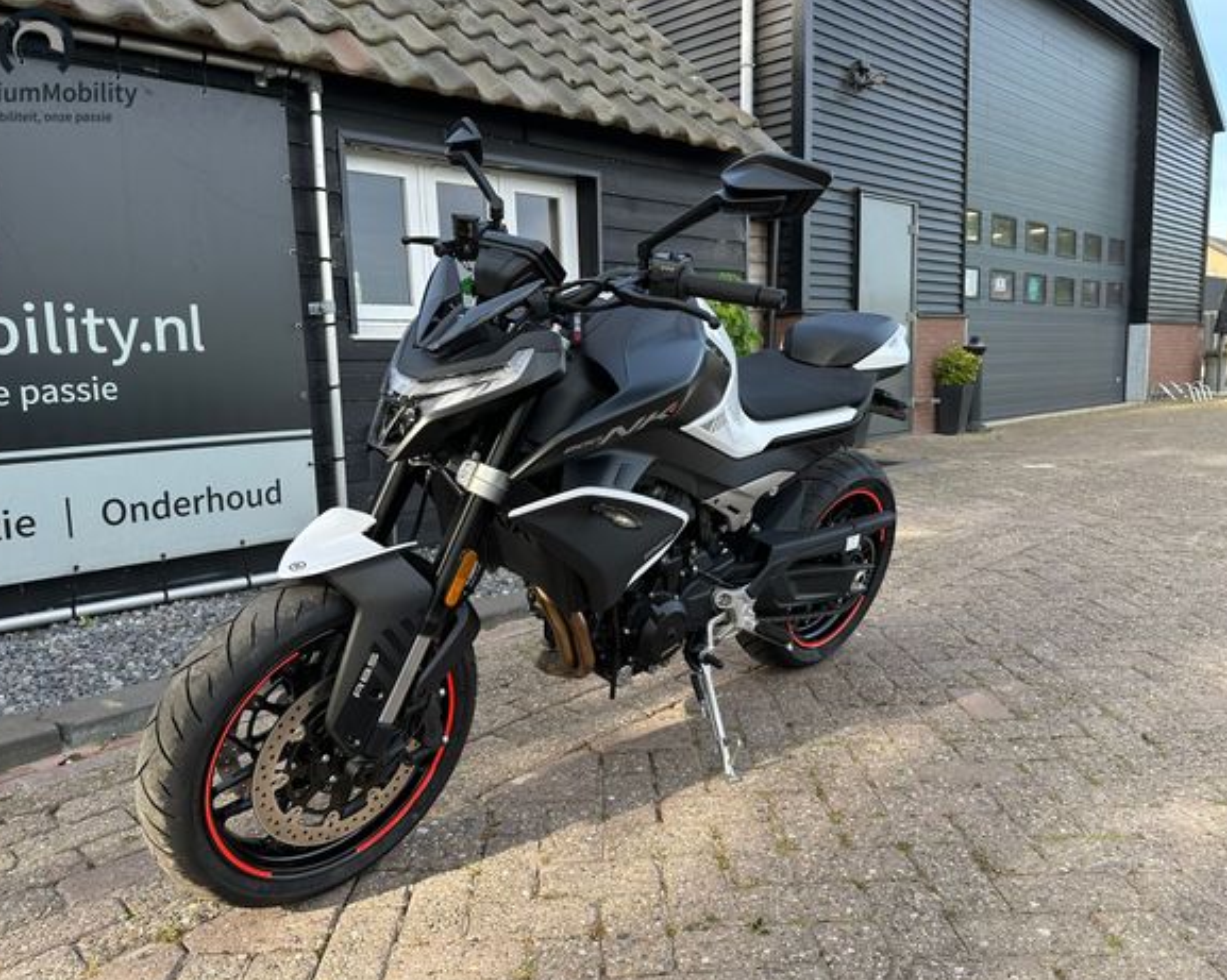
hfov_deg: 66.0
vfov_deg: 54.9
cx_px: 581
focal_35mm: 26
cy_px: 493
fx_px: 944
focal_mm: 6.86
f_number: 1.78
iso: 80
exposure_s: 1/604
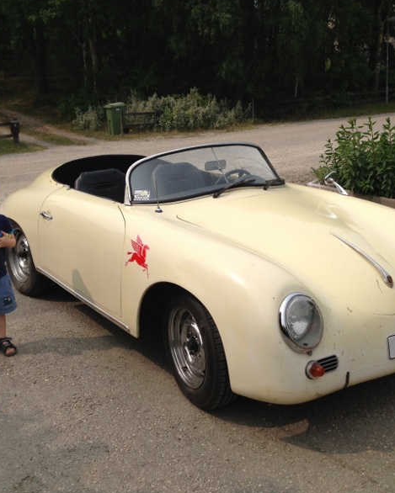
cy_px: 245
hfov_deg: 34.2
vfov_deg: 42.0
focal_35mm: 44
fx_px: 643
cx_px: 205
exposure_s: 1/2008
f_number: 2.4
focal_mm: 4.13
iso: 50
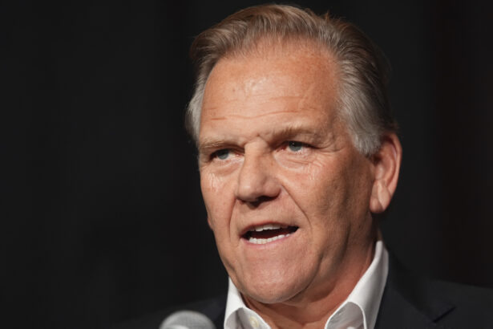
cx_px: 246
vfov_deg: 6.9
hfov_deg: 10.3
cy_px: 164
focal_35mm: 200
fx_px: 2739
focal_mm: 200
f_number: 2.8
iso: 3200
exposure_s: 1/640
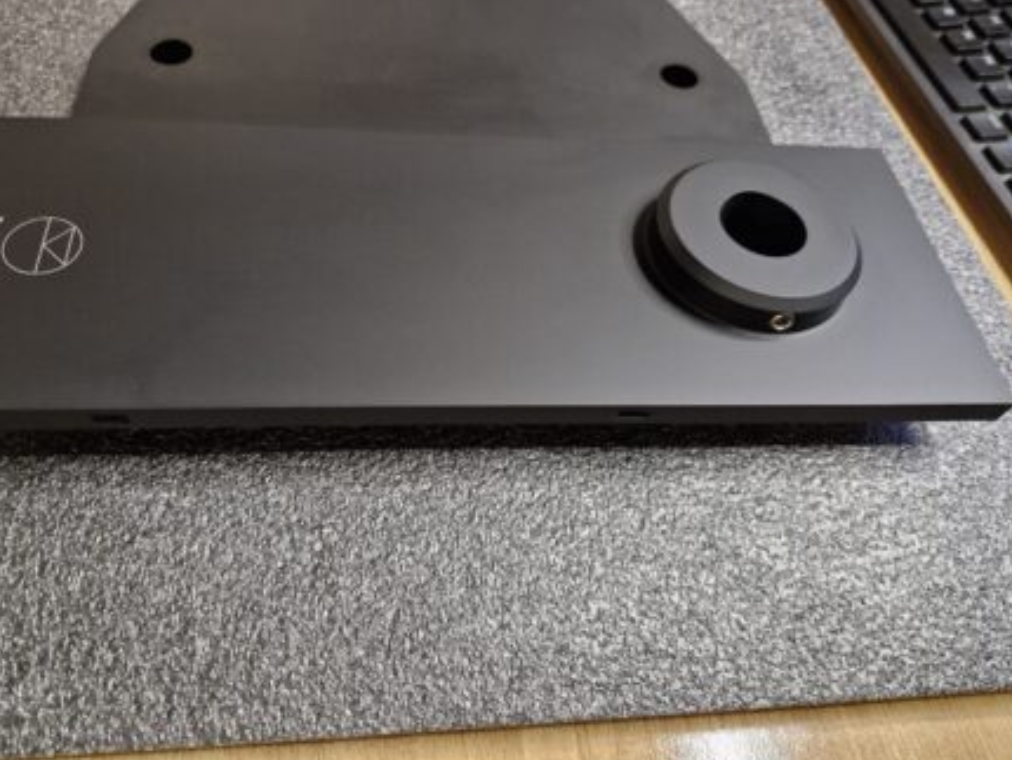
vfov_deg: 51.3
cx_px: 460
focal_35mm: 27
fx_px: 790
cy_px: 333
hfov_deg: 65.2
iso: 1000
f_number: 1.8
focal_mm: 5.54
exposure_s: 1/100
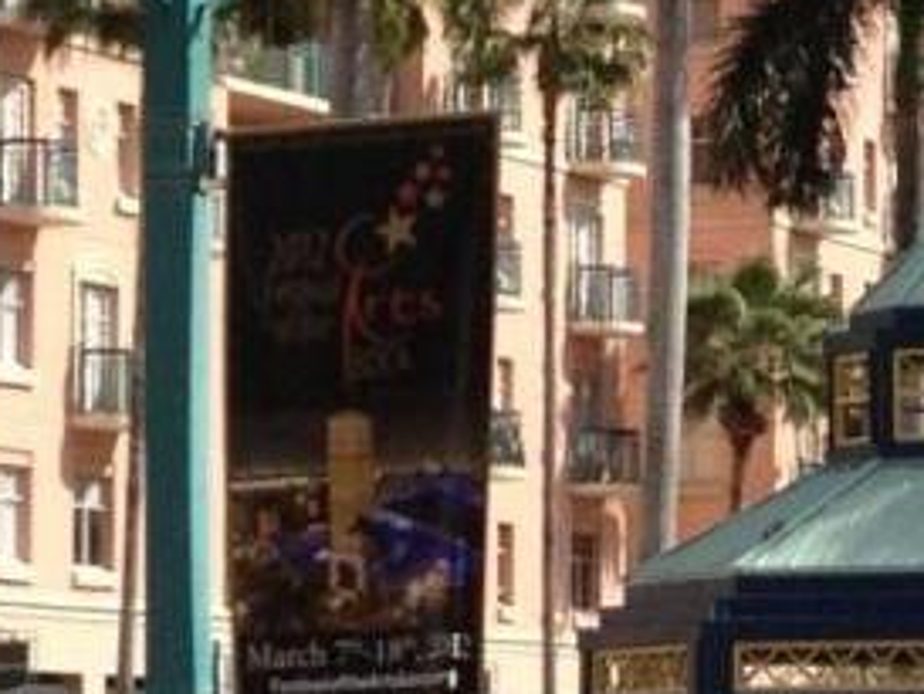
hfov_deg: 7.7
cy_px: 118
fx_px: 6836
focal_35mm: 256
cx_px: 200
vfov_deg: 5.8
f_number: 2.4
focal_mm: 4.28
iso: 64
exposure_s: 1/2123
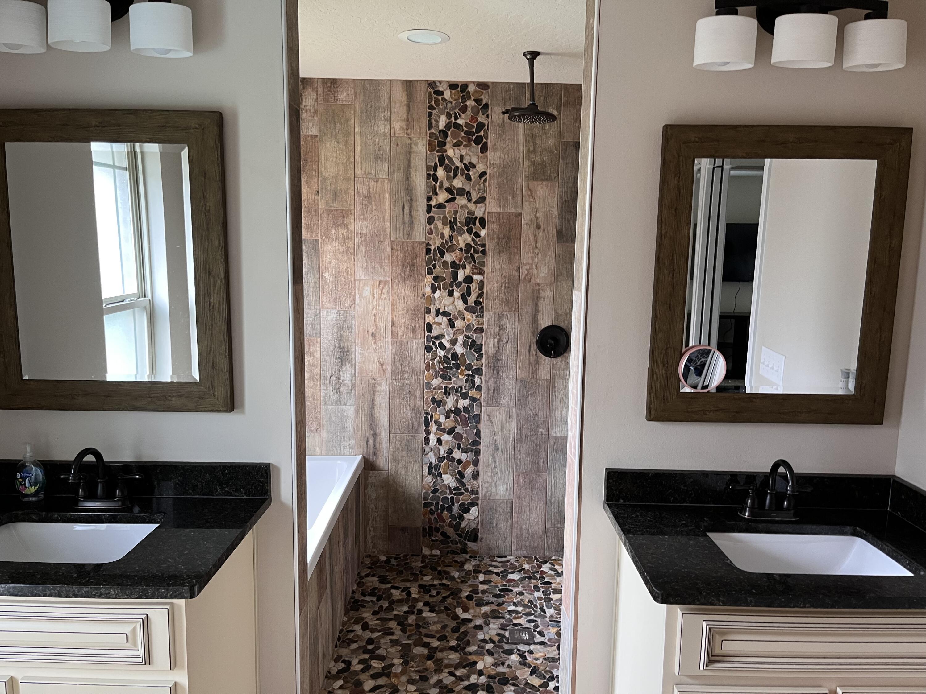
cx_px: 463
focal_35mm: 26
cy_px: 347
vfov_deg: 53.1
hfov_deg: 67.3
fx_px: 696
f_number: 1.6
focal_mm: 5.1
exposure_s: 1/60
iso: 250
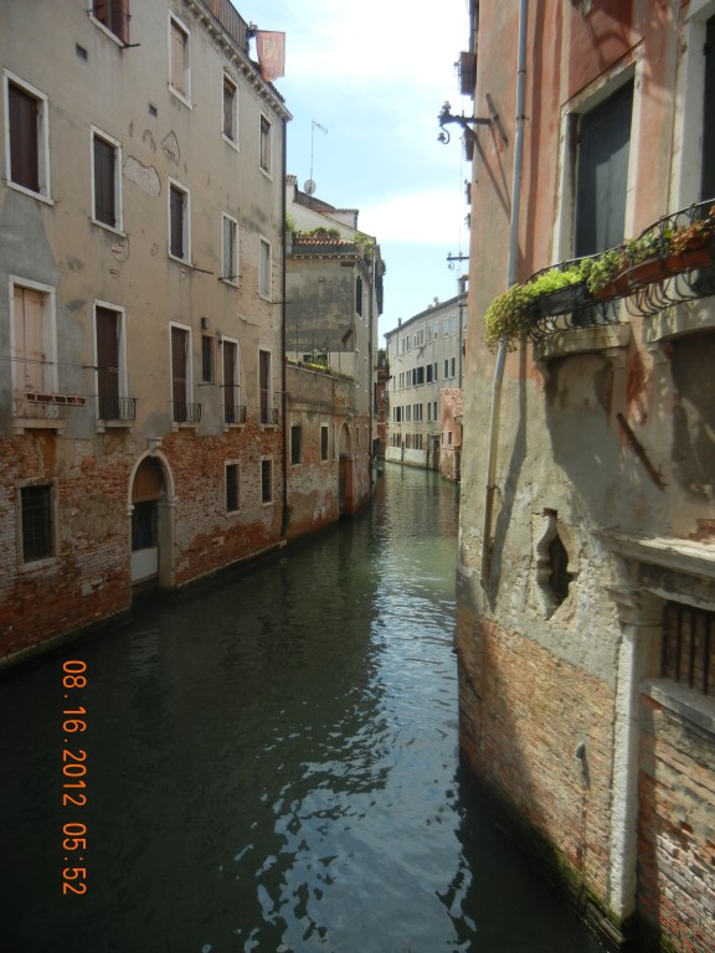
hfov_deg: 46.8
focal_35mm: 30
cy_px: 476
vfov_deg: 60.0
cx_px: 358
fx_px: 826
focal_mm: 5.4
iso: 160
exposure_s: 1/996
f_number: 3.5
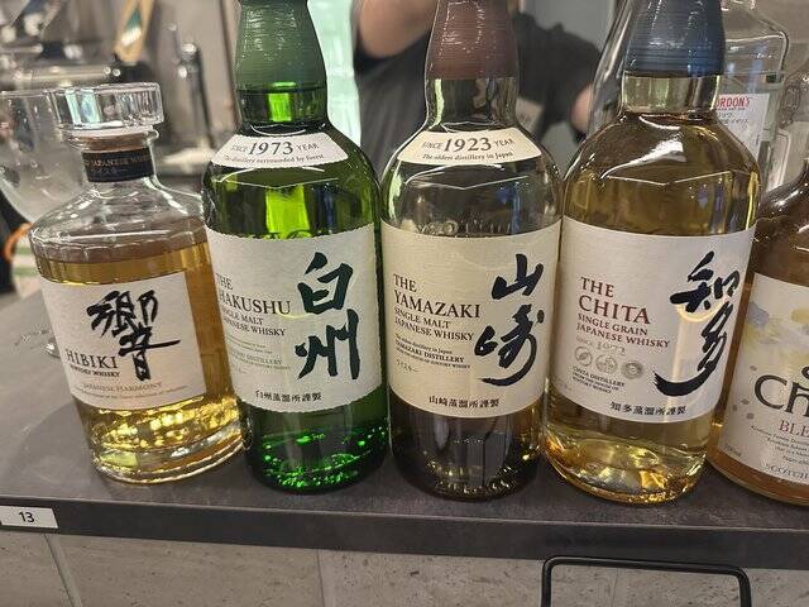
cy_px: 304
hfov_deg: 71.6
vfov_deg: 56.8
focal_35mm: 24
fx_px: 561
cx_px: 404
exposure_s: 1/59
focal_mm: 6.86
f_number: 1.78
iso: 800
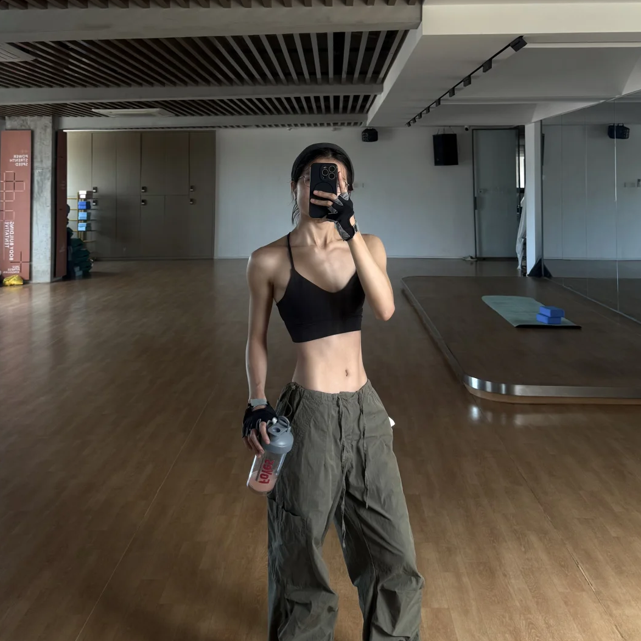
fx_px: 608
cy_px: 303
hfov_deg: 55.6
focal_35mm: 29
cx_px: 321
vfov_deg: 55.6
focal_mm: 6.76
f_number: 1.78
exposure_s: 1/121
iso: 80
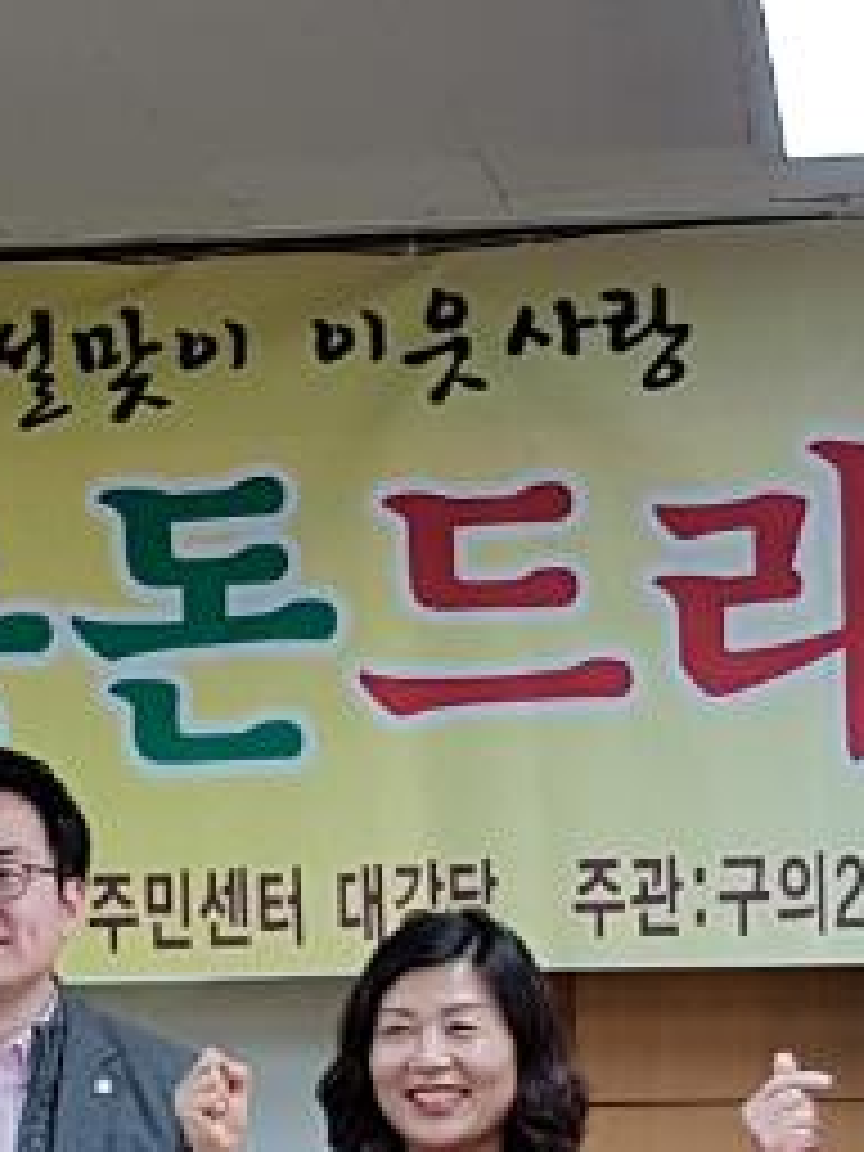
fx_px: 4326
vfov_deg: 15.0
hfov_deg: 11.4
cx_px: 302
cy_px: 972
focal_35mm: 130
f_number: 1.7
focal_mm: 4.2
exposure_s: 1/169
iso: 50
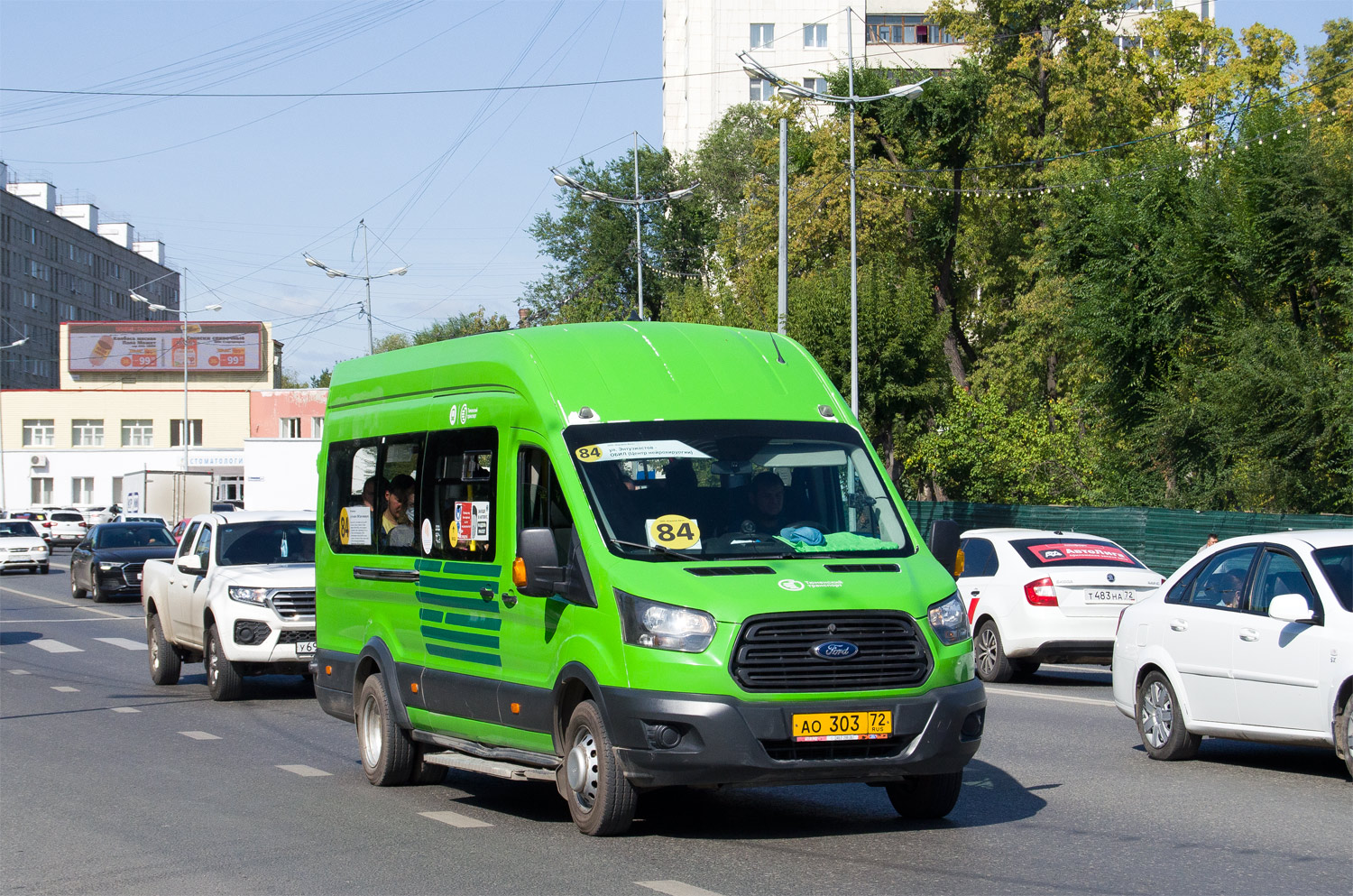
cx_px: 676
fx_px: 2812
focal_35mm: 75
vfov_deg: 18.1
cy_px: 448
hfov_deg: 27.0
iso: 400
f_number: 8
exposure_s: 1/2000
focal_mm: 50
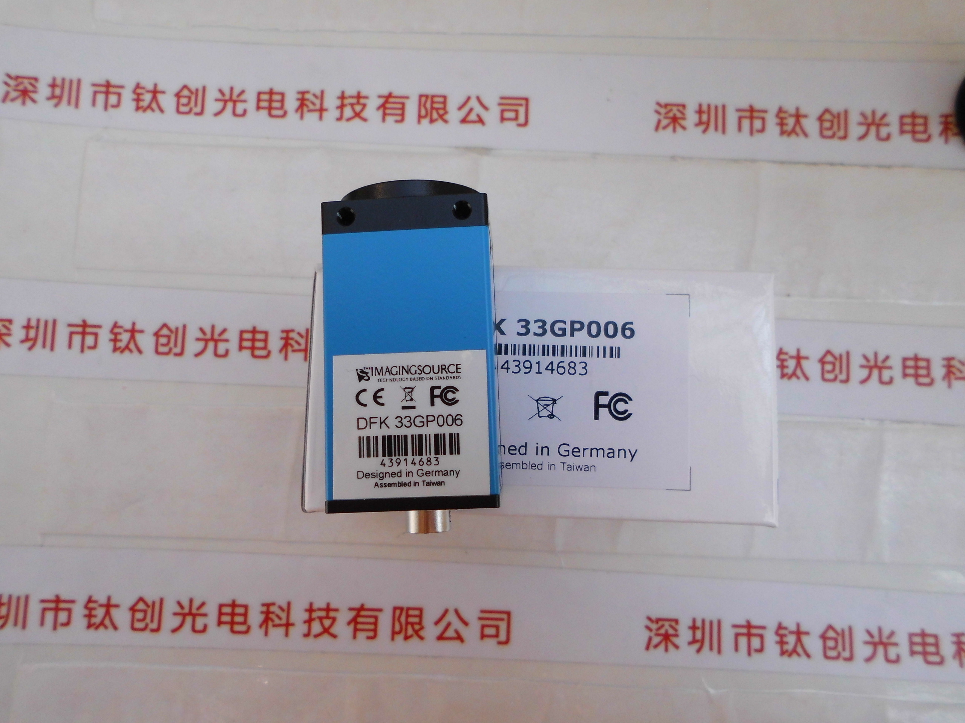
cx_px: 482
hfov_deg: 67.3
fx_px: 725
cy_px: 362
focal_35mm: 26
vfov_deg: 53.1
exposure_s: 1/490
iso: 100
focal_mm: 4.6
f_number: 8
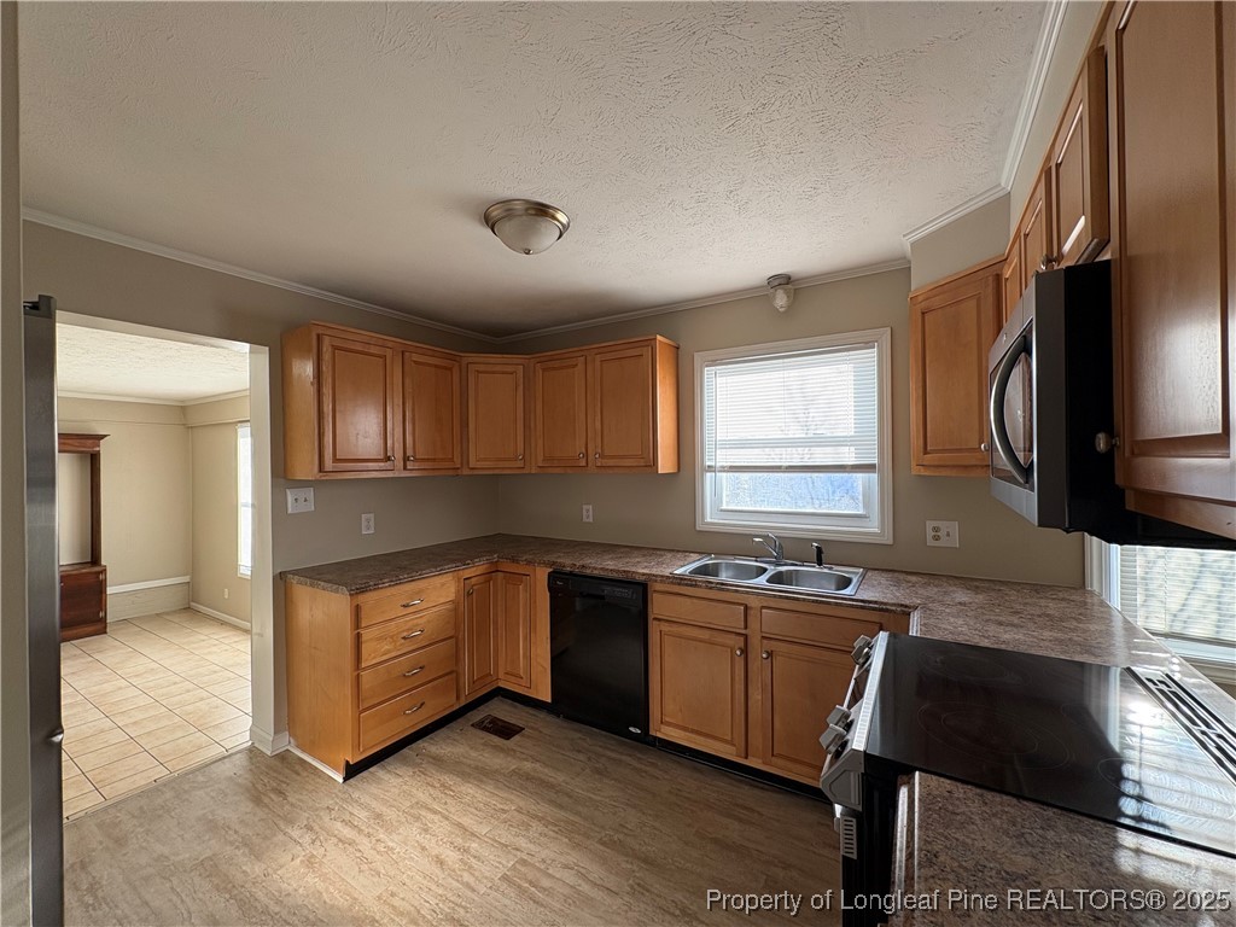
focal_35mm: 14
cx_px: 618
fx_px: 500
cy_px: 464
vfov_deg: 85.7
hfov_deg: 102.1
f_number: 2.2
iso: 80
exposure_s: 1/128
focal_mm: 2.22
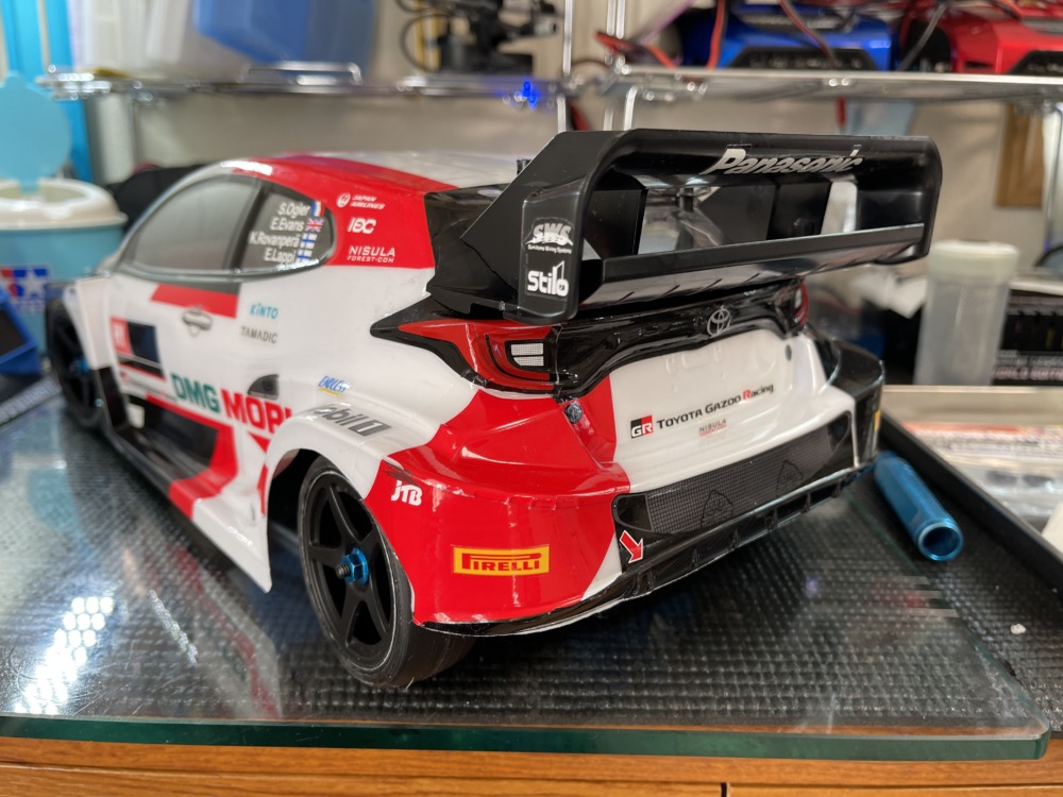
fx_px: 768
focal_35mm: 25
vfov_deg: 54.9
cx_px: 532
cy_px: 398
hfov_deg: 69.4
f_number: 1.6
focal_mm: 5.1
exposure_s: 1/100
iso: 100
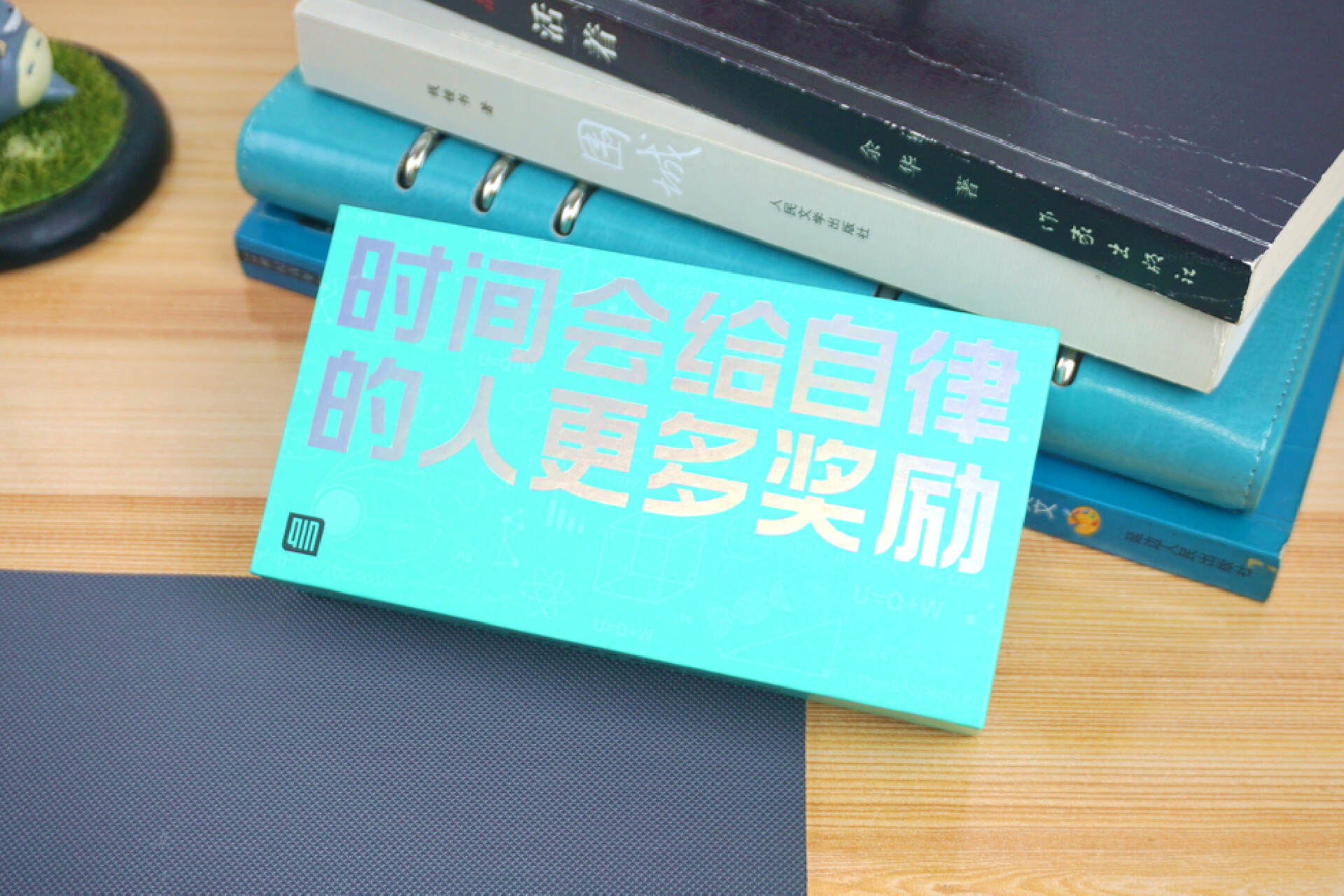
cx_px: 672
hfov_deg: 42.3
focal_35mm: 46
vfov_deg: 28.9
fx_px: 1736
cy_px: 448
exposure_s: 1/60
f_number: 5
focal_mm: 31
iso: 200
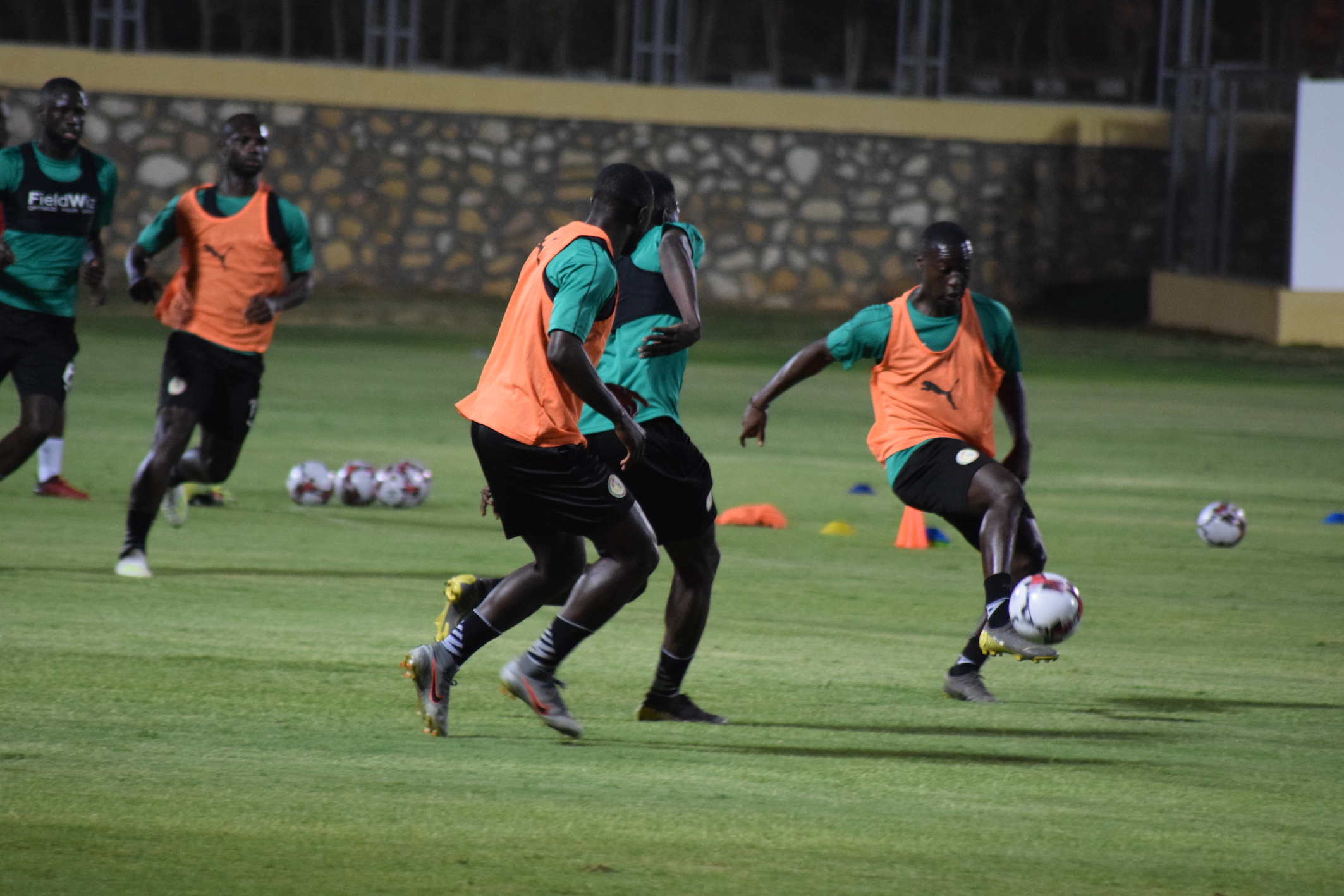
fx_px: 12318
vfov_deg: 4.2
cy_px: 448
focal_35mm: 330
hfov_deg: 6.2
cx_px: 672
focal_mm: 220
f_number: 5
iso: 3200
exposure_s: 1/400
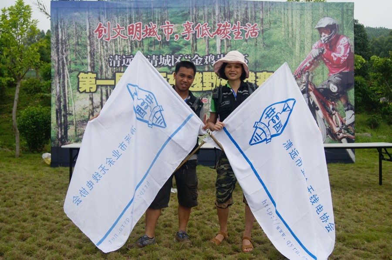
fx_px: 392
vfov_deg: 36.8
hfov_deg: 53.2
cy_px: 130
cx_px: 196
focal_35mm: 36
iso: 250
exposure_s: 1/320
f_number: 4.5
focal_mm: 24
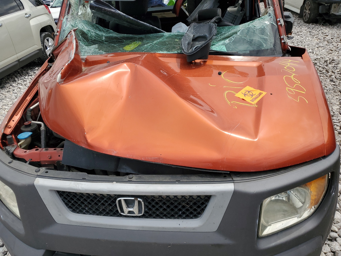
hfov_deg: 67.3
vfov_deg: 53.1
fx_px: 256
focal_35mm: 26
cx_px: 170
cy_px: 128
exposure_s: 1/2500
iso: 50
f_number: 1.5
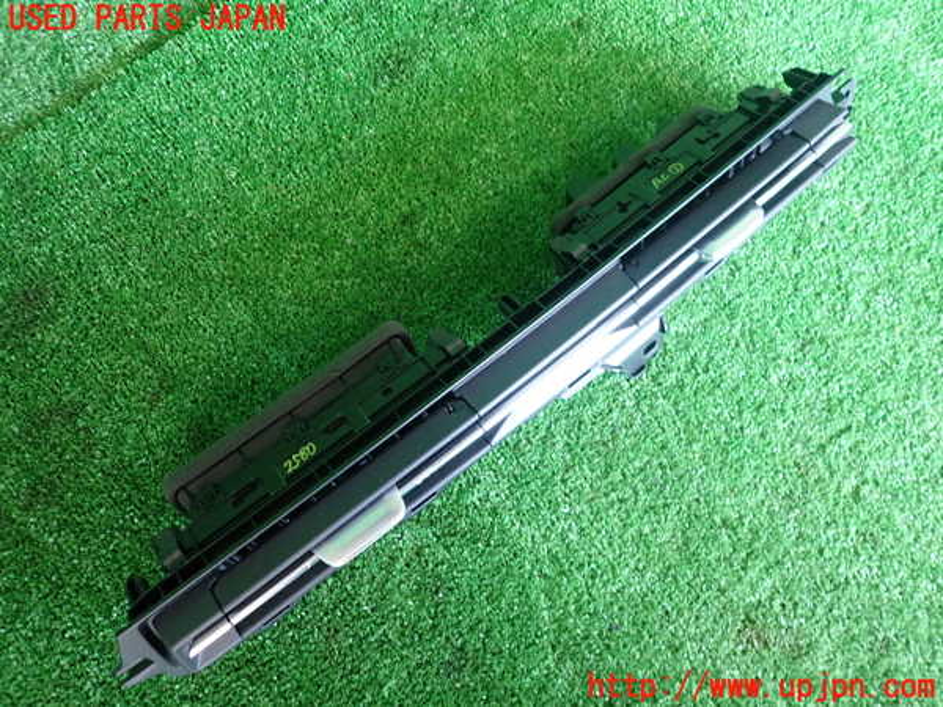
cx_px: 472
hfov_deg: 69.4
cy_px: 354
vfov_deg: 54.9
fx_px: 681
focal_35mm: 25
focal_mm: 4.5
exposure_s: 1/30
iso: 400
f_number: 2
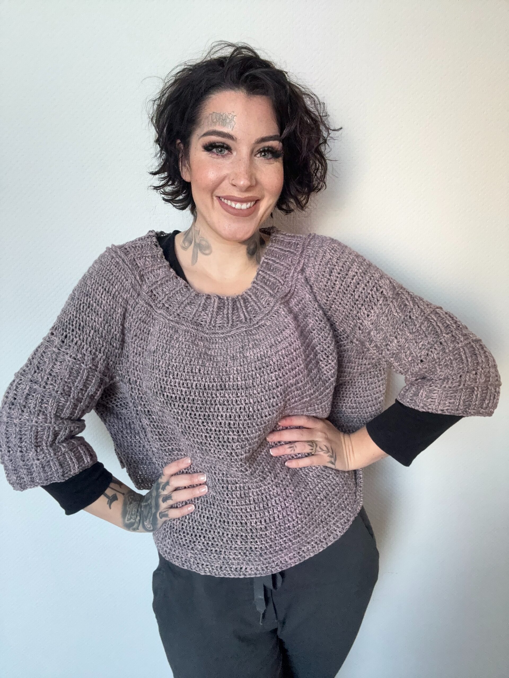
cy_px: 339
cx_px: 254
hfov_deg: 58.9
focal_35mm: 23
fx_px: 451
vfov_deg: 73.9
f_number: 1.9
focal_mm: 2.69
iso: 200
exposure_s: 1/60
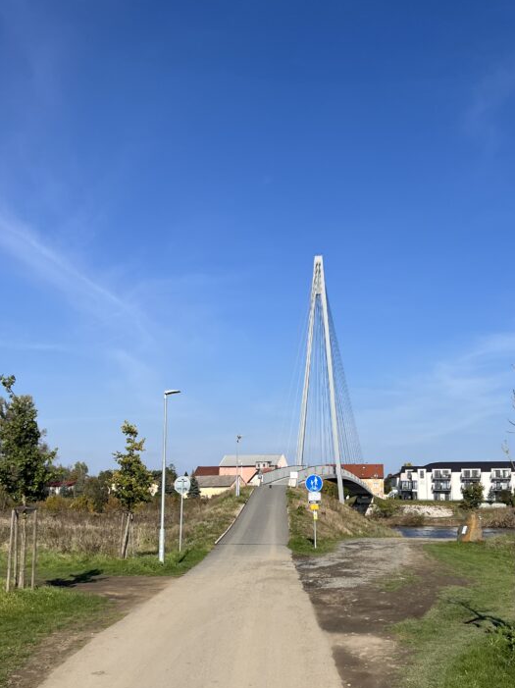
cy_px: 388
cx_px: 297
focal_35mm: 38
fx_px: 754
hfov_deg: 37.6
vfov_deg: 48.9
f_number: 1.5
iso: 50
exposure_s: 1/5587
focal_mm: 5.7
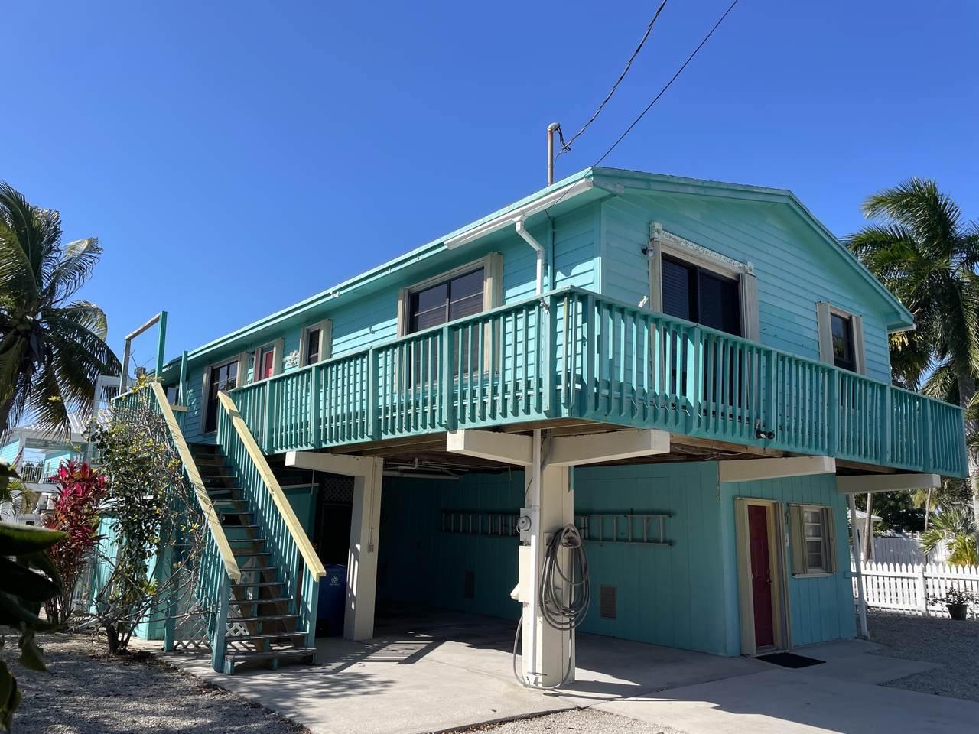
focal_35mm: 26
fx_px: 735
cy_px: 367
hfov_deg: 67.3
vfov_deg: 53.1
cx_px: 490
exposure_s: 1/3040
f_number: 1.6
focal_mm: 4.2
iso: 32
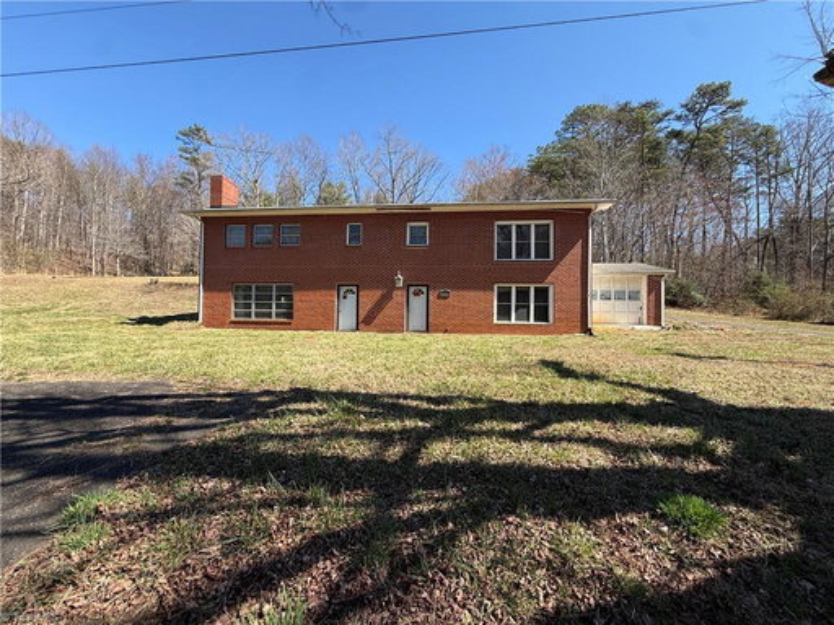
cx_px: 417
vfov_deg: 85.7
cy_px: 312
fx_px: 337
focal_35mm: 14
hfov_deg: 102.1
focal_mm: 2.22
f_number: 2.2
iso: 50
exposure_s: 1/770
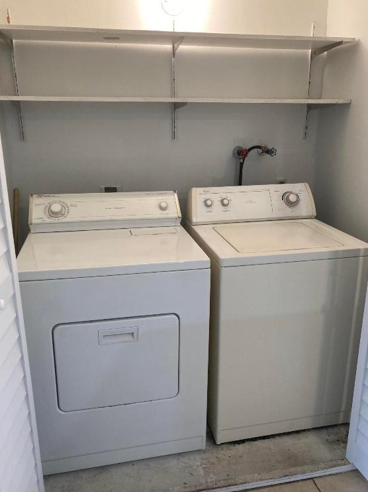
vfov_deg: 61.7
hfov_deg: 48.2
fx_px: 411
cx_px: 185
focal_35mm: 29
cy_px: 242
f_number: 1.8
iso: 100
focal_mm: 3.99
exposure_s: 1/60
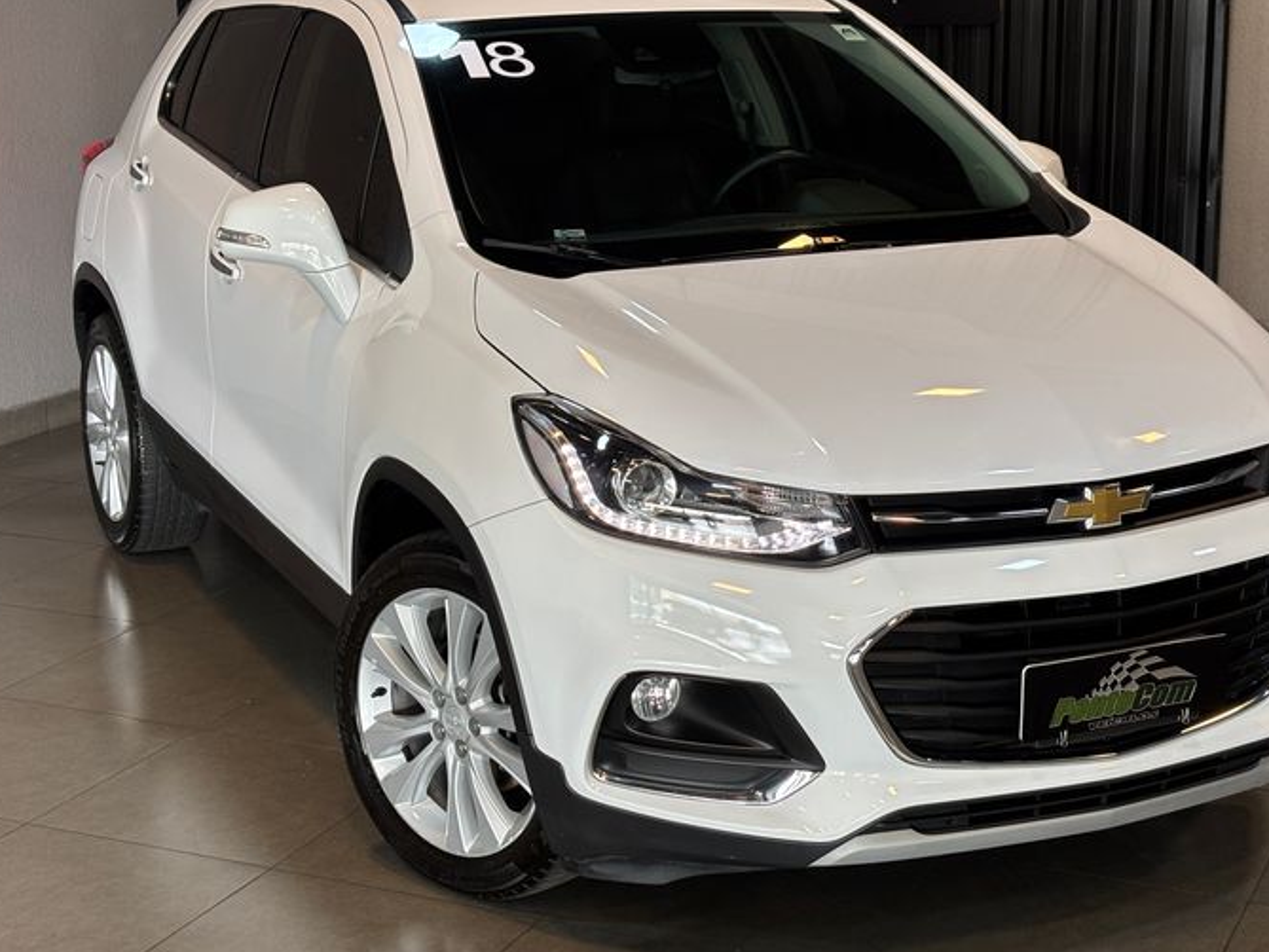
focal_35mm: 63
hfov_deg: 30.7
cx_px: 679
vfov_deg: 23.3
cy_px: 406
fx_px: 2310
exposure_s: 1/42
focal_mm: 5.96
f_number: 1.6
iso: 40
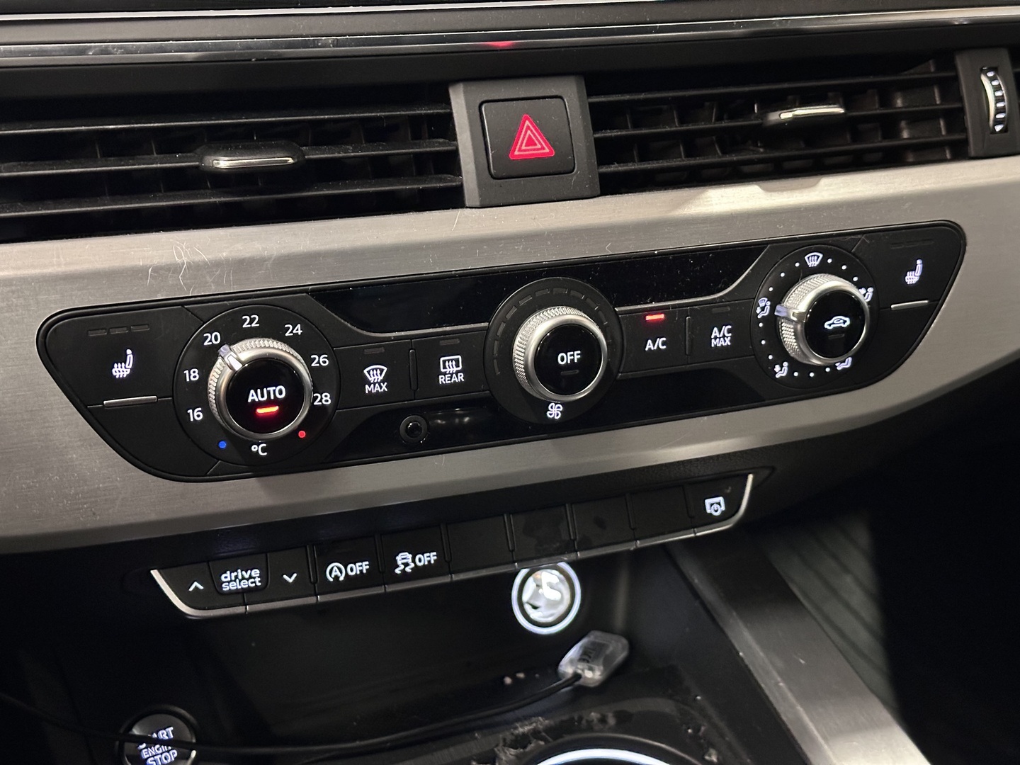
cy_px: 382
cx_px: 510
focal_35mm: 48
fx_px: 1414
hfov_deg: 39.7
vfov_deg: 30.3
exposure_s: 1/25
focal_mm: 6.86
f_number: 1.78
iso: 640
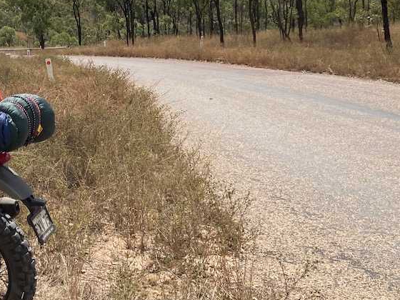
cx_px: 27
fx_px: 740
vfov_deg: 22.1
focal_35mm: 64
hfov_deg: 28.9
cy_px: 6
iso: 20
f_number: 1.8
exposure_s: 1/3003
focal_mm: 3.99
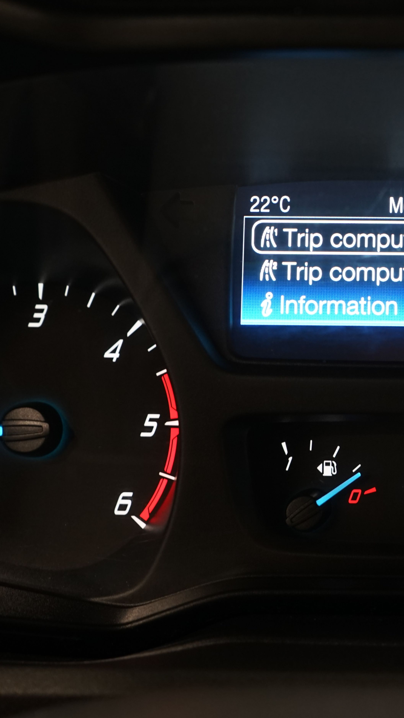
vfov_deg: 43.7
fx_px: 895
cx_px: 406
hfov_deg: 24.3
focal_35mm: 47
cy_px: 364
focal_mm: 28
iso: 800
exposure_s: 1/13
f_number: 5
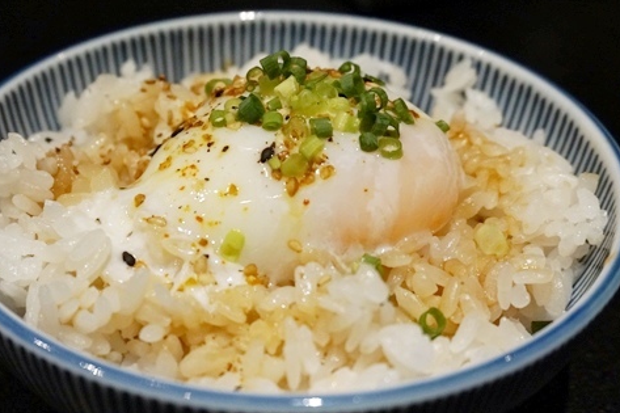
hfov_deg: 35.6
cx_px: 271
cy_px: 207
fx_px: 964
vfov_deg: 24.2
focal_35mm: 56
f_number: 5.6
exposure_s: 1/60
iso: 1250
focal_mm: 28
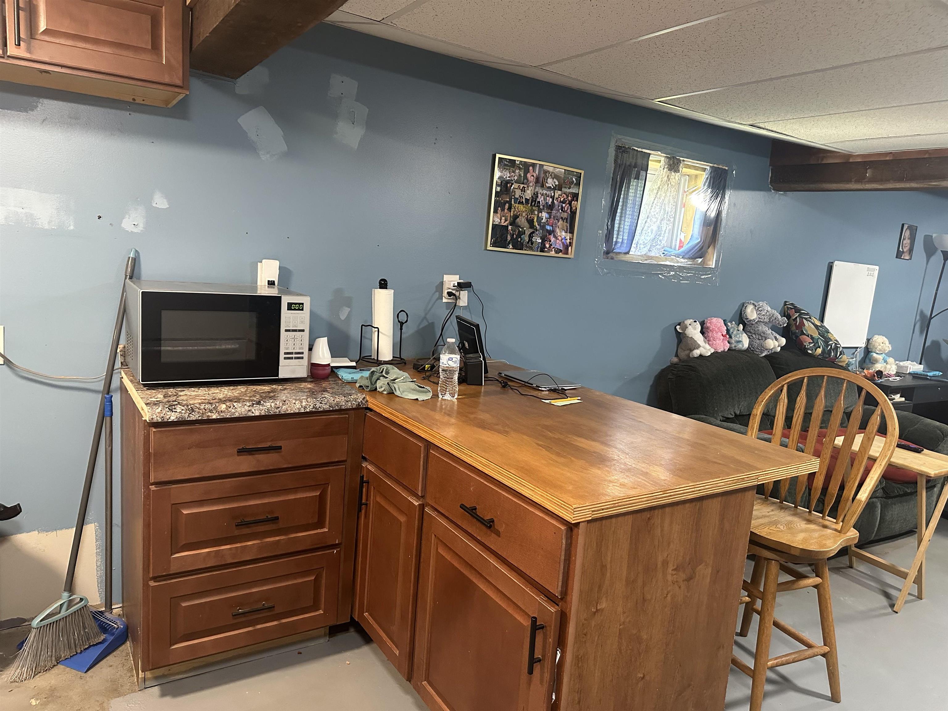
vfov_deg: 56.8
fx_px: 657
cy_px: 356
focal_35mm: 24
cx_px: 474
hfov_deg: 71.6
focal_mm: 6.86
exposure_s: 1/41
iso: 640
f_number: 1.78
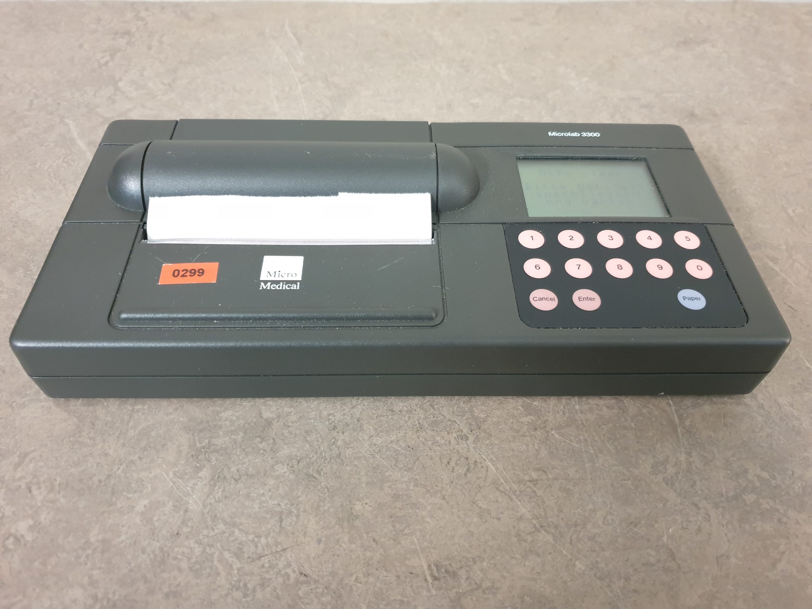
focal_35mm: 26
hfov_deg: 67.3
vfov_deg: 53.1
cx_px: 406
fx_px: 610
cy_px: 304
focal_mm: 4.3
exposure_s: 1/50
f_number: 1.5
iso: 400
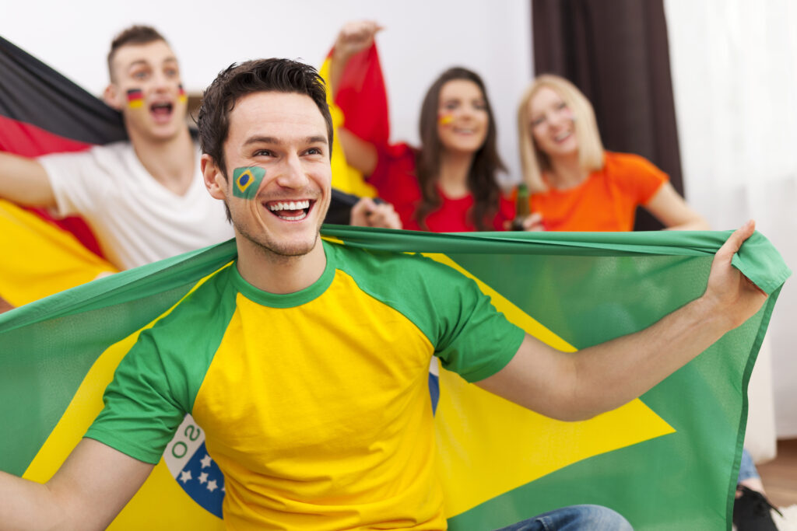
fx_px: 1107
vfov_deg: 27.0
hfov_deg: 39.6
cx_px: 398
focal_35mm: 50
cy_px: 266
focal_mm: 50
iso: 100
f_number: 2.2
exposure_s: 1/125
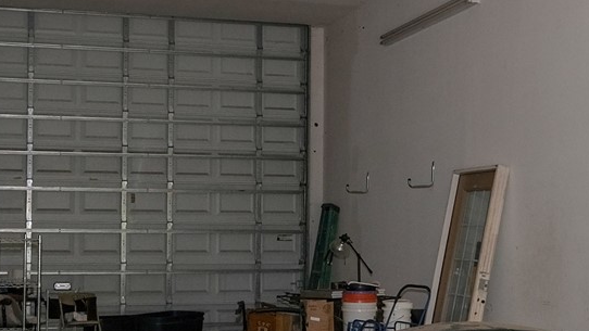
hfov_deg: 33.3
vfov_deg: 19.1
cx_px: 314
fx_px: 984
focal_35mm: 63
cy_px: 212
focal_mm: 10
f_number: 4
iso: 400
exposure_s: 1/30
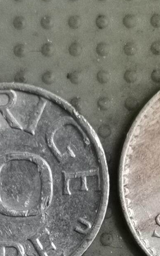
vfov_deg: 12.9
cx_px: 127
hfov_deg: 8.2
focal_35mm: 159
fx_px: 1109
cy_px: 286
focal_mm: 4.75
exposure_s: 1/30
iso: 320
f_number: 1.8
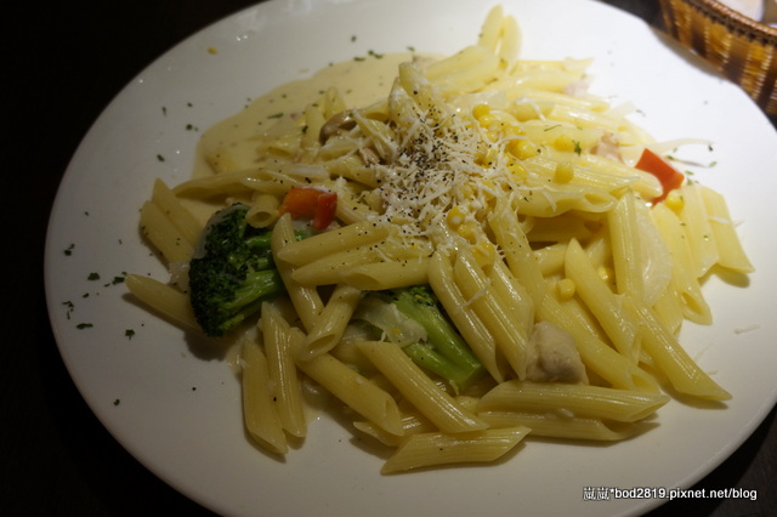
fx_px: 744
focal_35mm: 34
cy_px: 258
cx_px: 388
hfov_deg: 55.1
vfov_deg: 38.3
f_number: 4
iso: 500
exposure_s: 1/60
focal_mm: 23
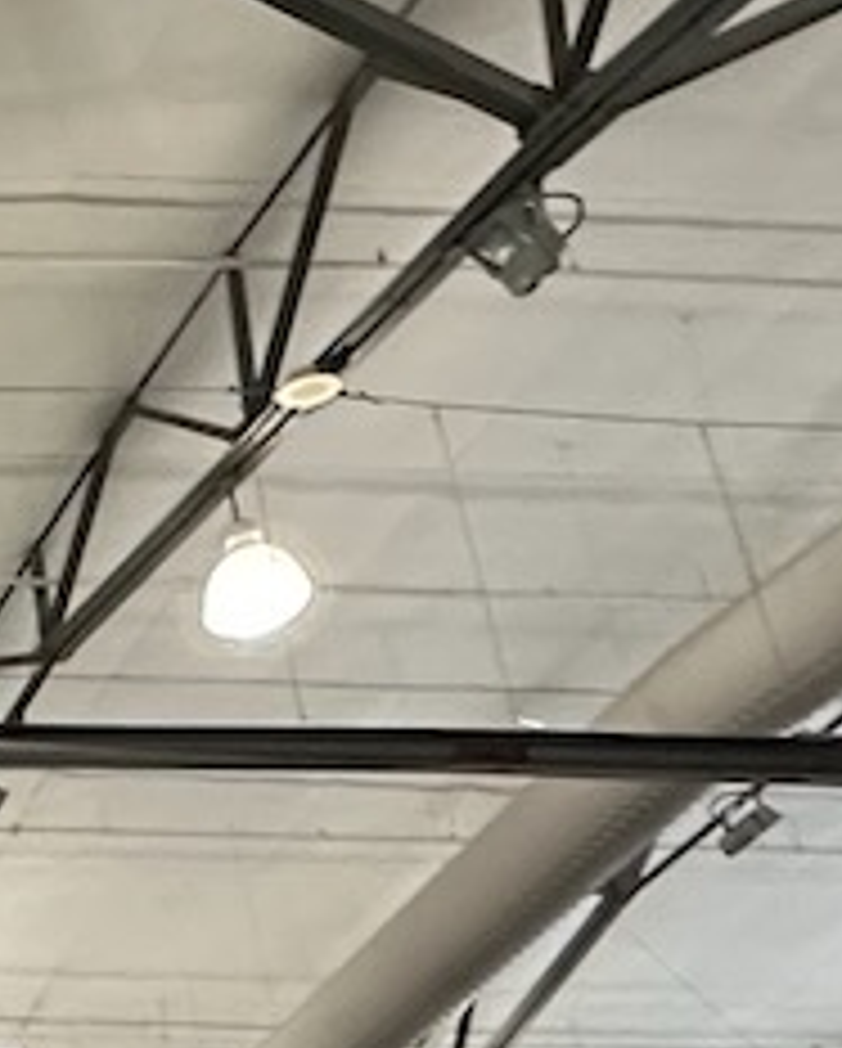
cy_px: 1399
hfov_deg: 16.2
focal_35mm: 75
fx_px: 2332
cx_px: -810
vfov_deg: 22.4
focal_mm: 2.22
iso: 800
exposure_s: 1/60
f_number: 2.2
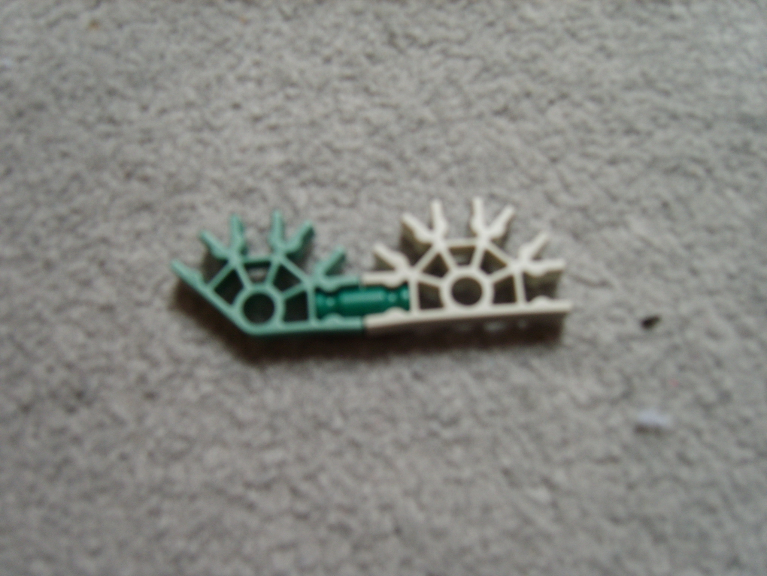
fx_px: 776
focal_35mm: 35
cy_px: 288
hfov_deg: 52.6
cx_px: 384
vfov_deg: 40.7
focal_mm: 7.4
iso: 59
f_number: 2.8
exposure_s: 1/30
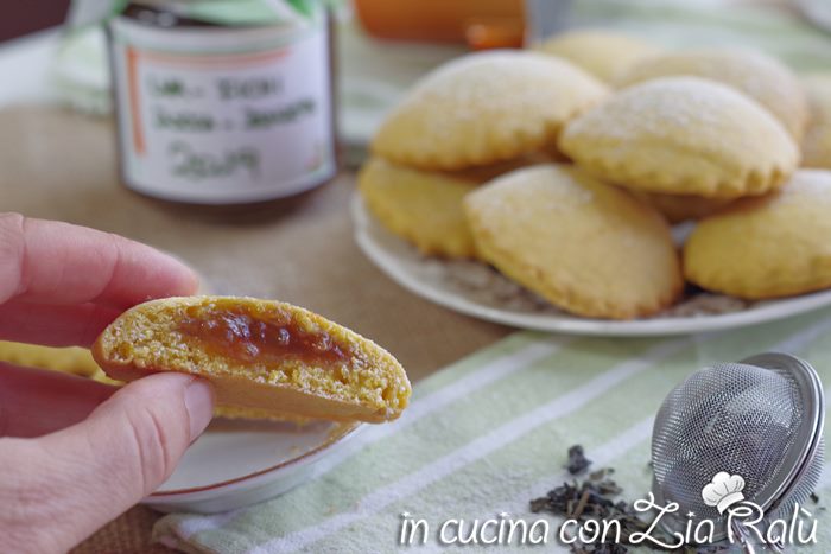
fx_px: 1731
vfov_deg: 18.2
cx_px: 416
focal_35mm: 75
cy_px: 277
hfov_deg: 27.0
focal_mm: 50
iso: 400
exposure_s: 1/30
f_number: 4.5
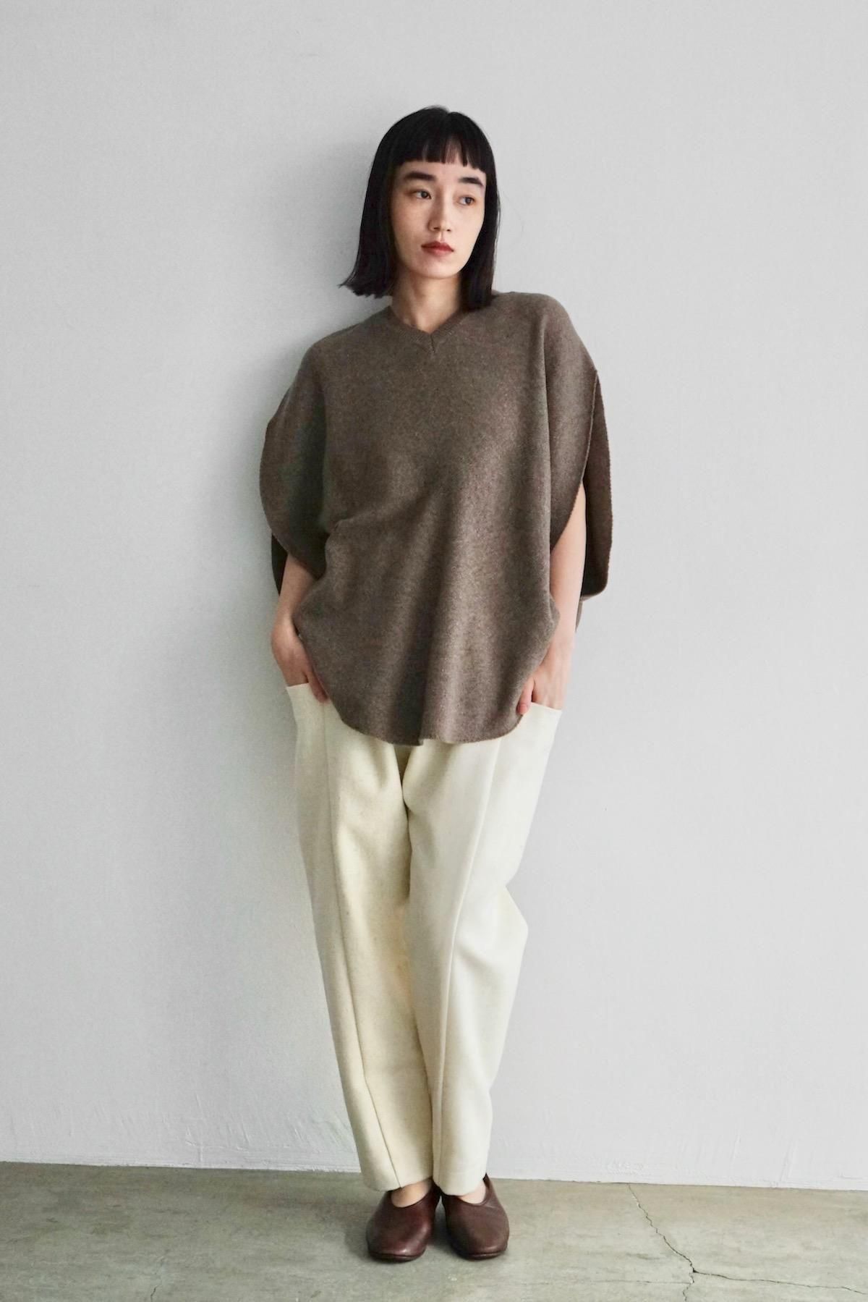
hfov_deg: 30.5
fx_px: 1591
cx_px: 434
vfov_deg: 44.5
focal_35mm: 44
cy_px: 651
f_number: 4.5
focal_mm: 44
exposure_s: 1/160
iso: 2500
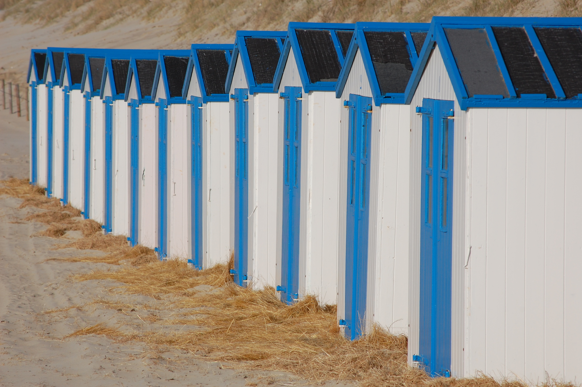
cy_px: 194
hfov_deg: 6.9
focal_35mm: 300
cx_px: 291
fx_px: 4845
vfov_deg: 4.6
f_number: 10
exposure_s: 1/800
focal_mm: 200
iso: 200
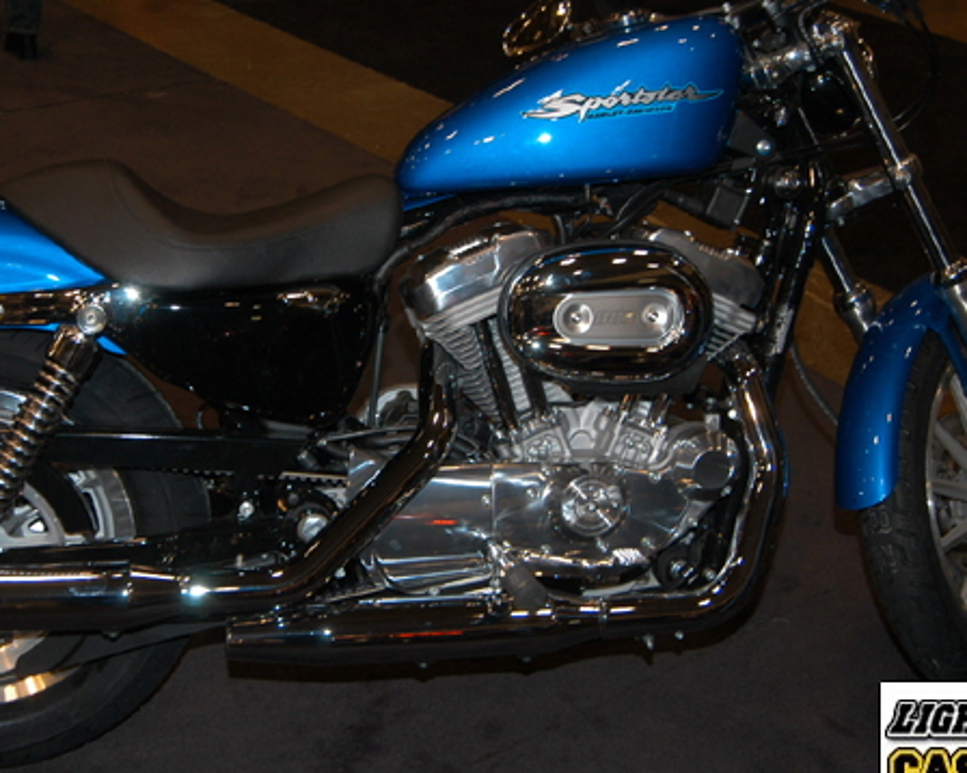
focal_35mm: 51
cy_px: 324
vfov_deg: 29.6
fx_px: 1459
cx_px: 405
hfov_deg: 36.6
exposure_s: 1/60
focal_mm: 24
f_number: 5
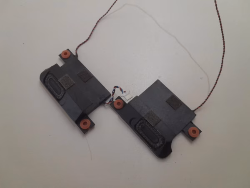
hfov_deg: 65.3
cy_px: 94
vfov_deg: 51.4
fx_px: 195
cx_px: 125
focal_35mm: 27
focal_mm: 4
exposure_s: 1/50
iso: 320
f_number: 1.8
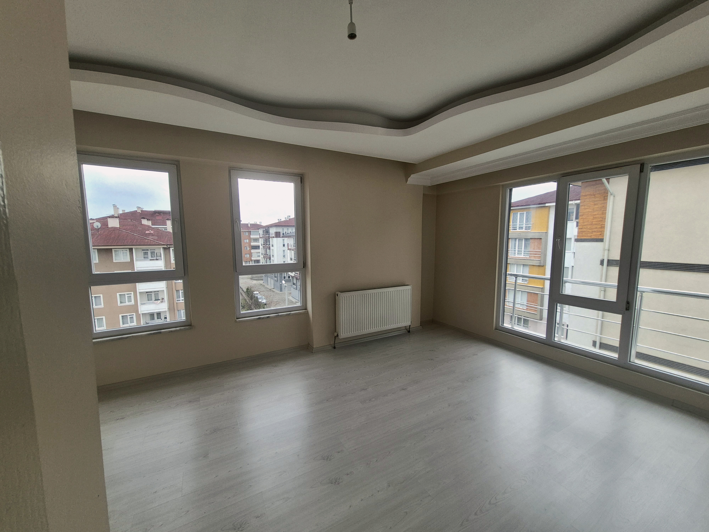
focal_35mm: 13
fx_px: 266
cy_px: 266
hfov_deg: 106.2
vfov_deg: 89.9
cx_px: 354
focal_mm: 1.74
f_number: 2.2
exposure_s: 1/139
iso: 50
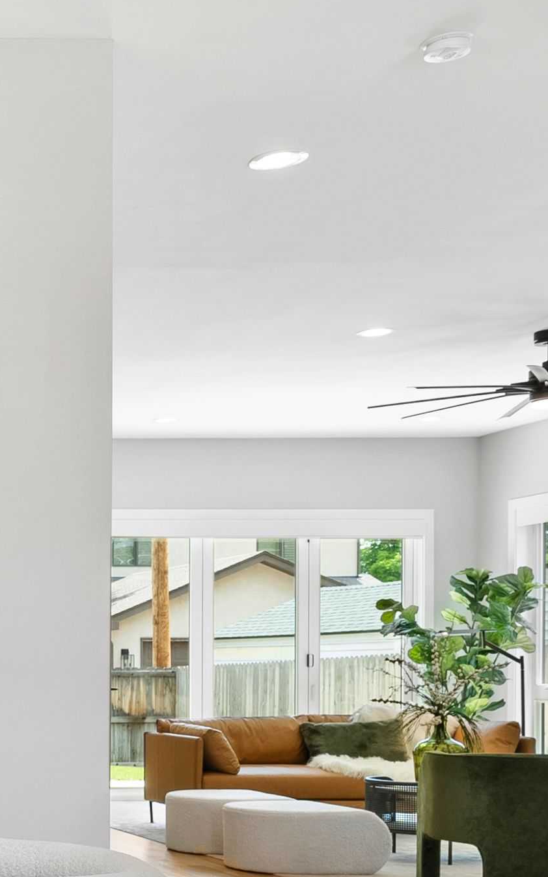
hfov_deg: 17.2
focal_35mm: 61
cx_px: -456
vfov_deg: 32.7
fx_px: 1457
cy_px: 679
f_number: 9
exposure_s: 1/5
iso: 160
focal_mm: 19
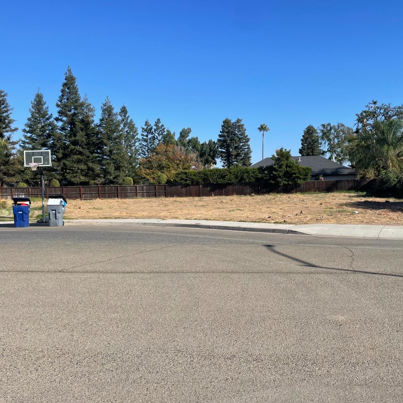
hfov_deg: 52.3
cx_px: 237
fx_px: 408
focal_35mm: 31
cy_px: 201
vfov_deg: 52.5
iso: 32
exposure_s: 1/3509
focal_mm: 4.2
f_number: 1.6
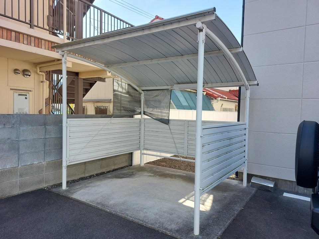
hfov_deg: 71.6
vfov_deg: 56.8
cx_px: 160
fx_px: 221
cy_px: 120
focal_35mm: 24
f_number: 1.8
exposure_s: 1/327
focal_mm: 5.23
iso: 25
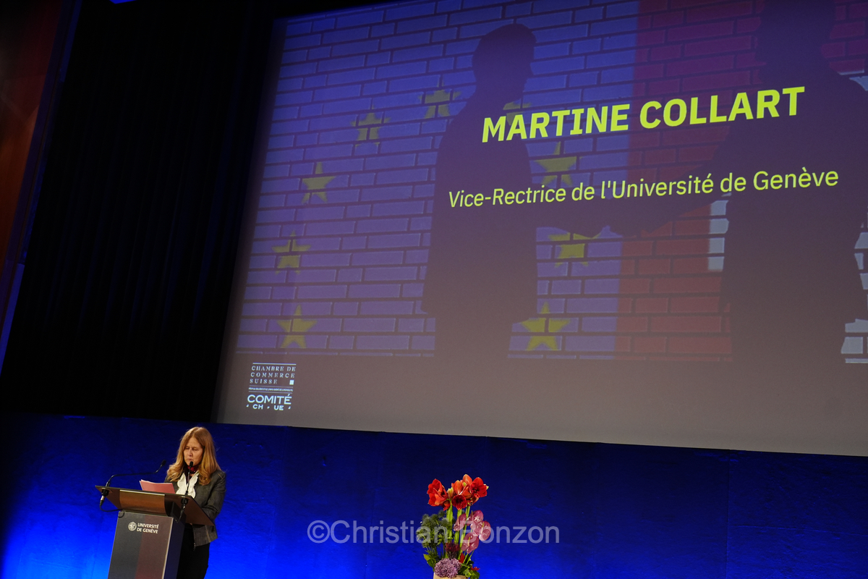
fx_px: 940
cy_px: 290
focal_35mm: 39
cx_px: 434
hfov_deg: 49.6
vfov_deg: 34.2
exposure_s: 1/160
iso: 2500
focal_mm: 39
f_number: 4
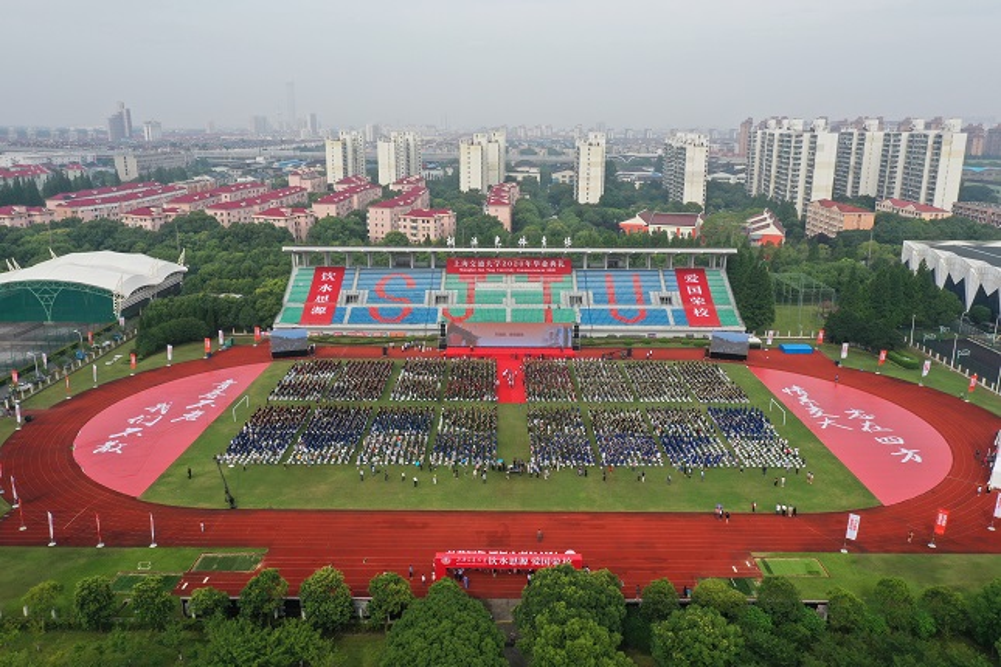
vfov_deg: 46.4
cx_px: 500
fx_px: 778
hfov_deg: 65.5
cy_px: 334
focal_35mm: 28
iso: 100
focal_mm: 10.26
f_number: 8
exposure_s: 1/200
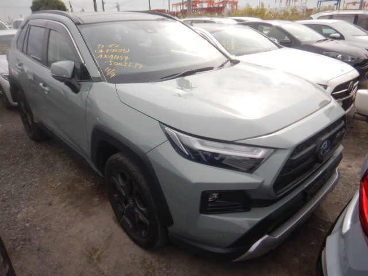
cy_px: 138
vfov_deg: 56.8
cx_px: 184
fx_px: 255
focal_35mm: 24
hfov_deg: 71.6
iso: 125
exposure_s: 1/250
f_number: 2.8
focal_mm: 4.3
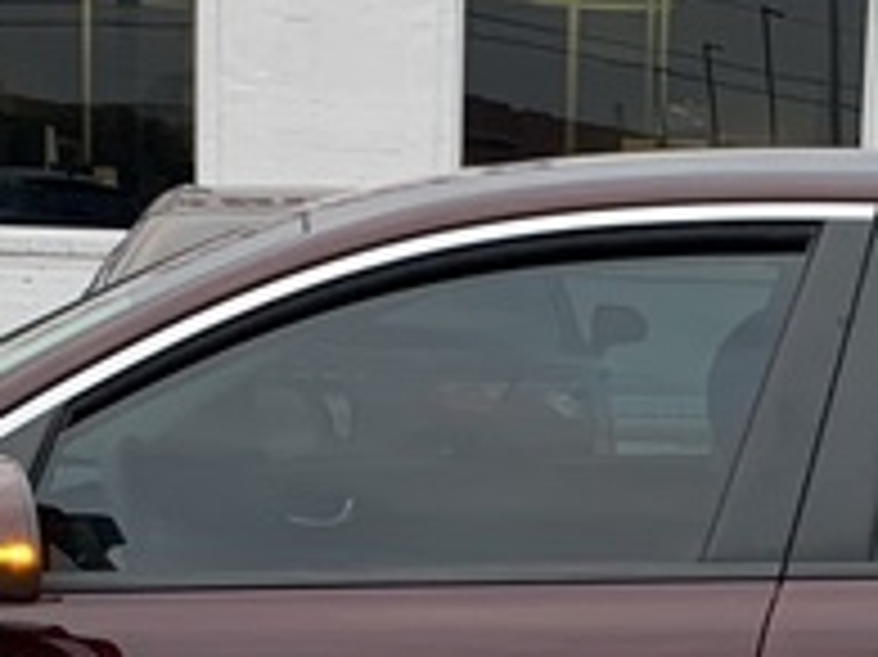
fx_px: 3245
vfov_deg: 11.3
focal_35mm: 128
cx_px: 689
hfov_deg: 15.3
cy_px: 850
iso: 100
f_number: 1.8
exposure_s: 1/88
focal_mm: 4.25
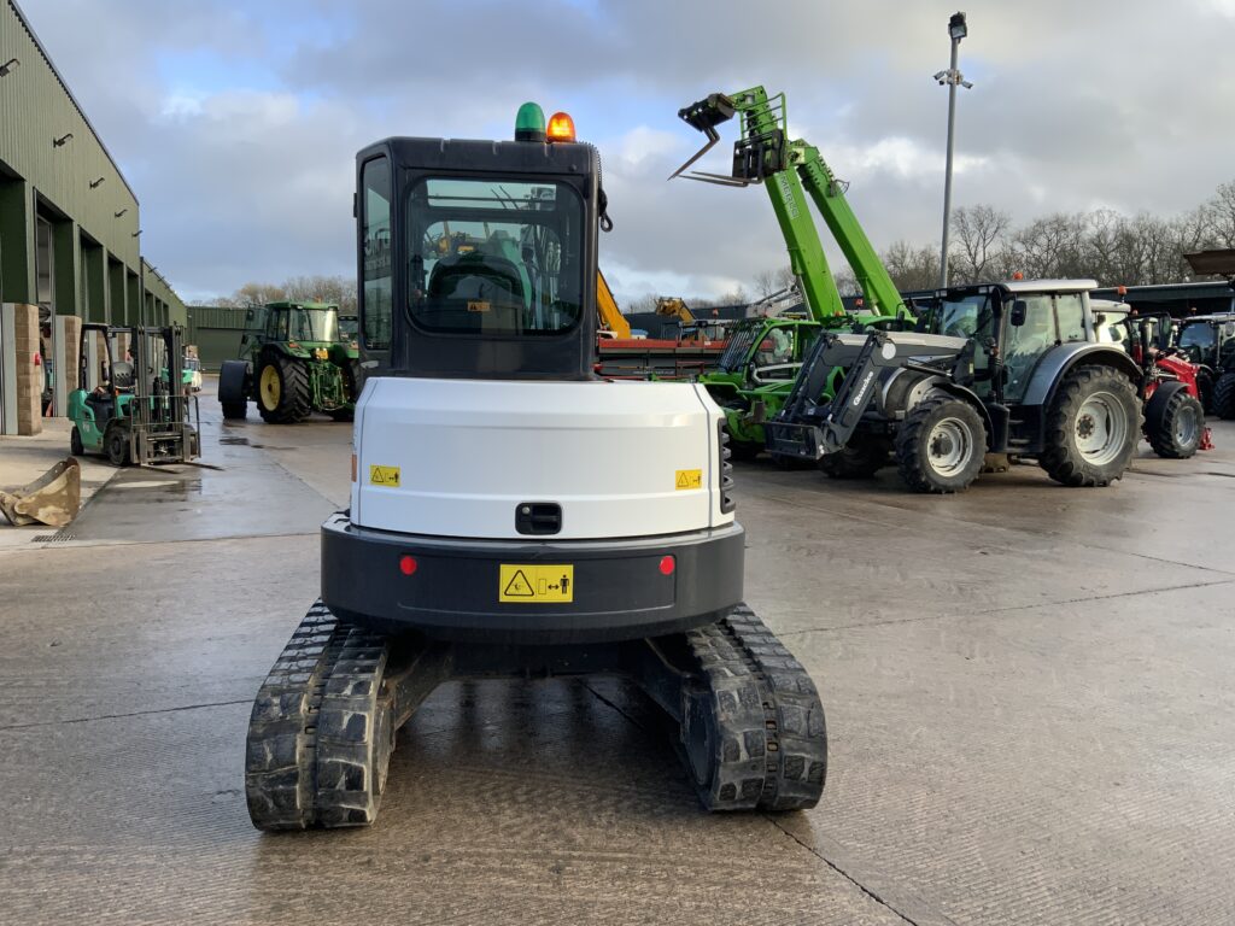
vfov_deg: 48.2
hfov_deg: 61.7
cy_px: 463
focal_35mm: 29
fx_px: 1035
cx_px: 618
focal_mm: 3
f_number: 1.8
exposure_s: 1/338
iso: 16
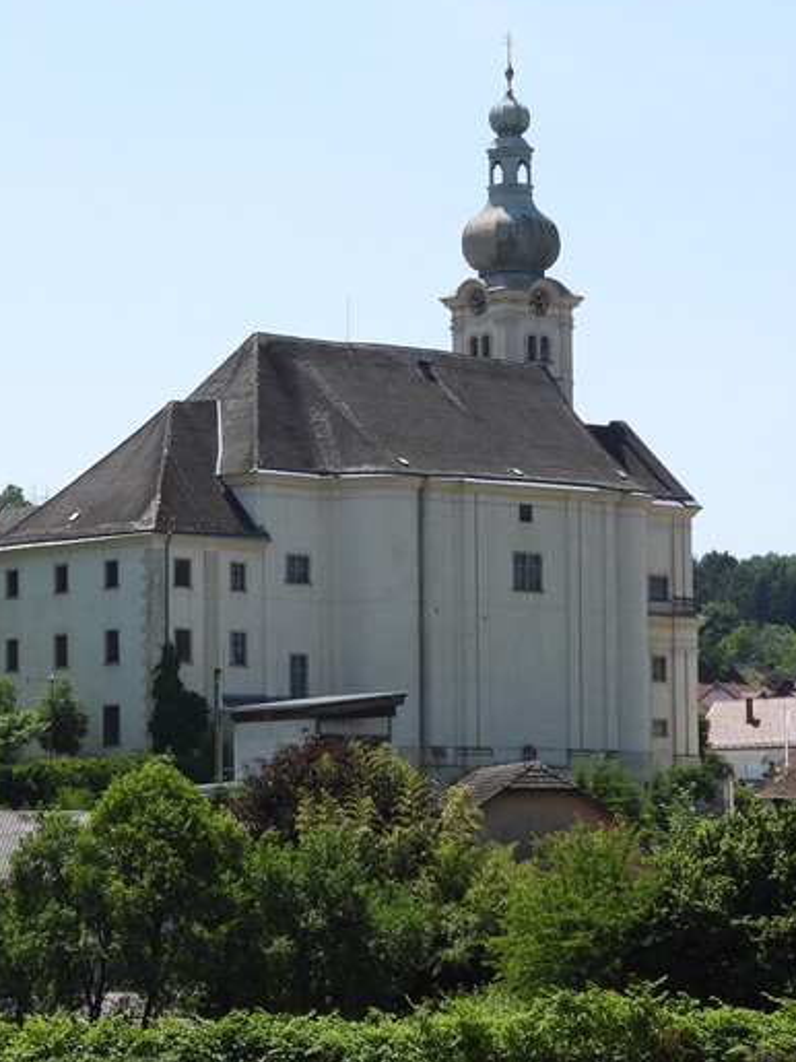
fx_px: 4049
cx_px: 309
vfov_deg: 14.9
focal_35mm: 132
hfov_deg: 11.2
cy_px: 493
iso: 100
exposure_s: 1/1000
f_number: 4
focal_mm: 15.2
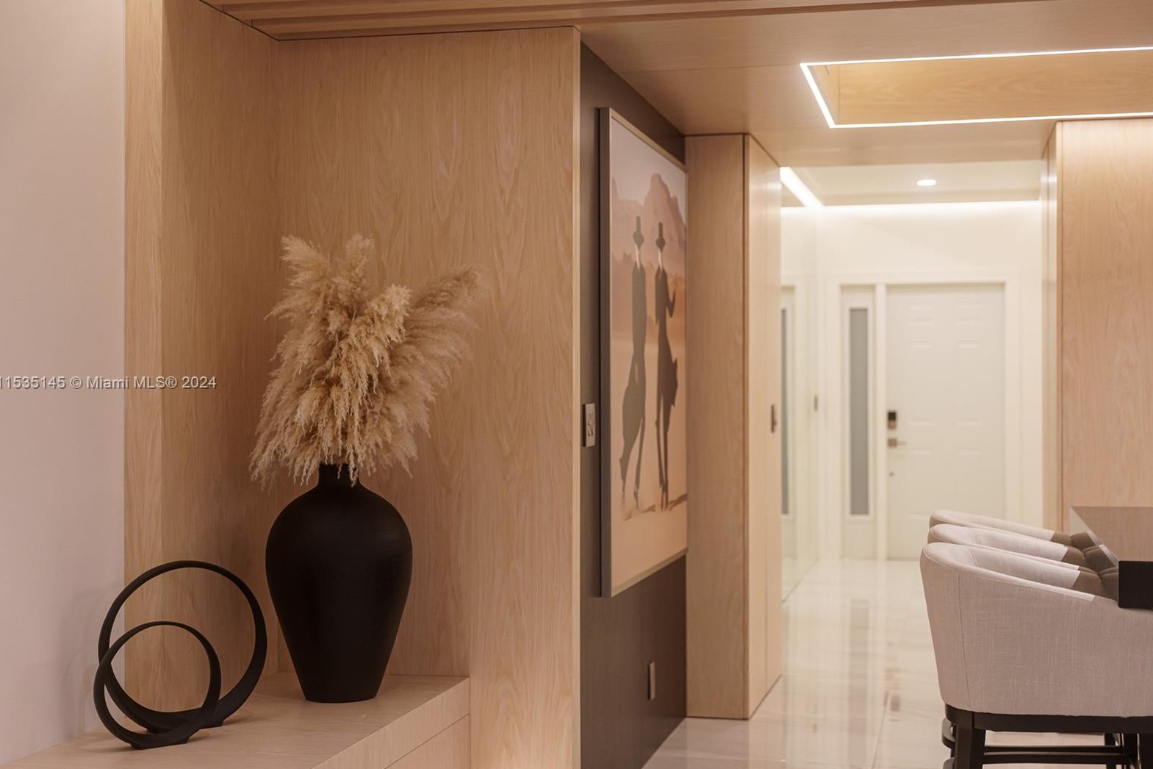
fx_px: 1682
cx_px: 570
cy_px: 384
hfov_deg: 37.8
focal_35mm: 53
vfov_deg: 25.7
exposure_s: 1/160
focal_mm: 51.5
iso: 800
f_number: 2.8
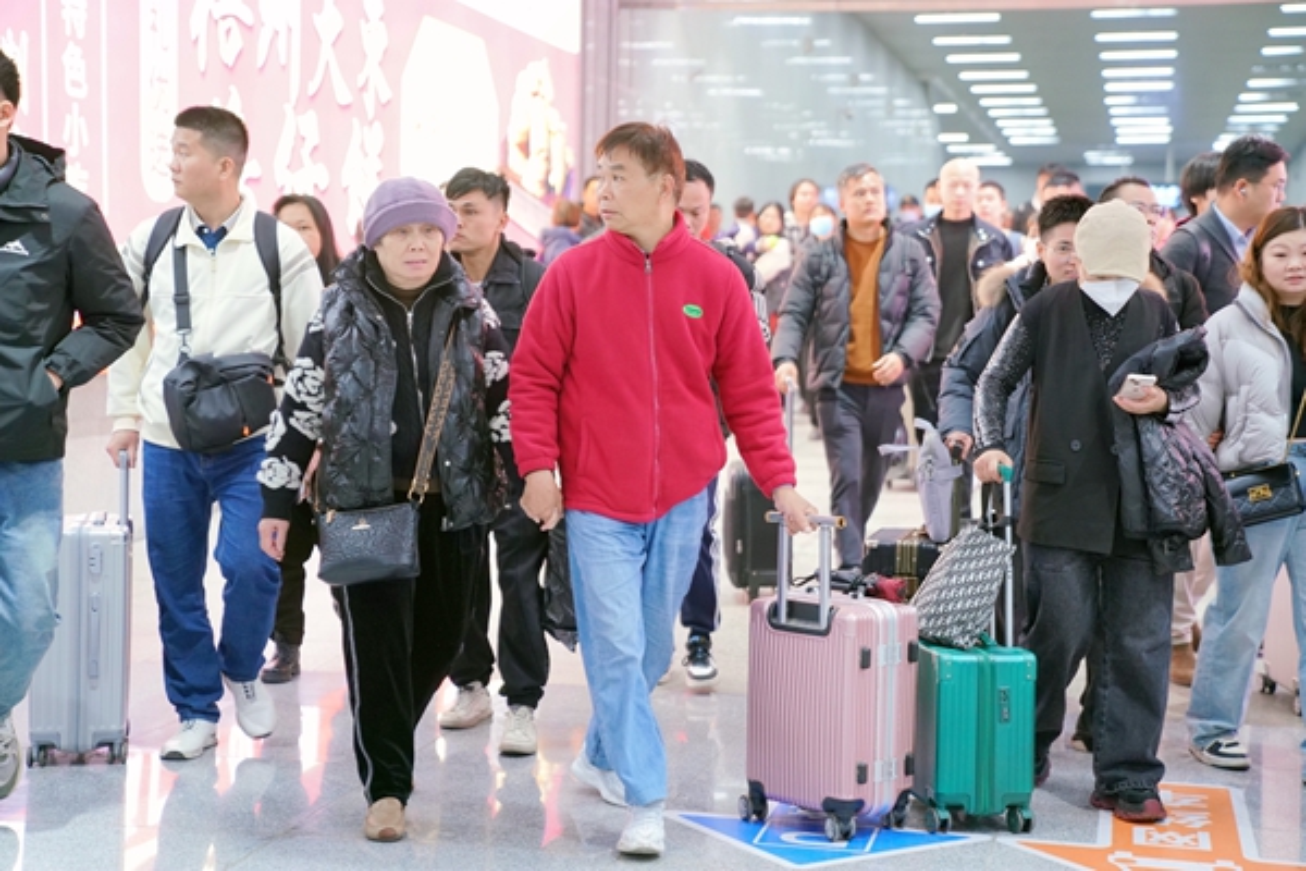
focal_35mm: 67
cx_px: 653
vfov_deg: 20.3
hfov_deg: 30.1
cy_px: 436
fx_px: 2430
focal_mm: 67
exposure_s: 1/160
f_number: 2.8
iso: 2500
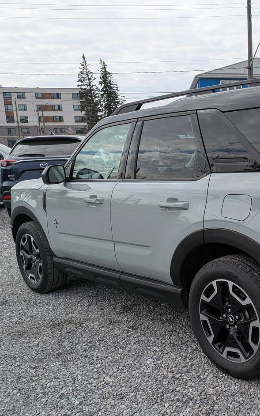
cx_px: 255
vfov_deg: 54.0
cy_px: 211
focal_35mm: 36
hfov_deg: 32.7
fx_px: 408
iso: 46
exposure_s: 1/2732
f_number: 1.89
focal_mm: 5.43
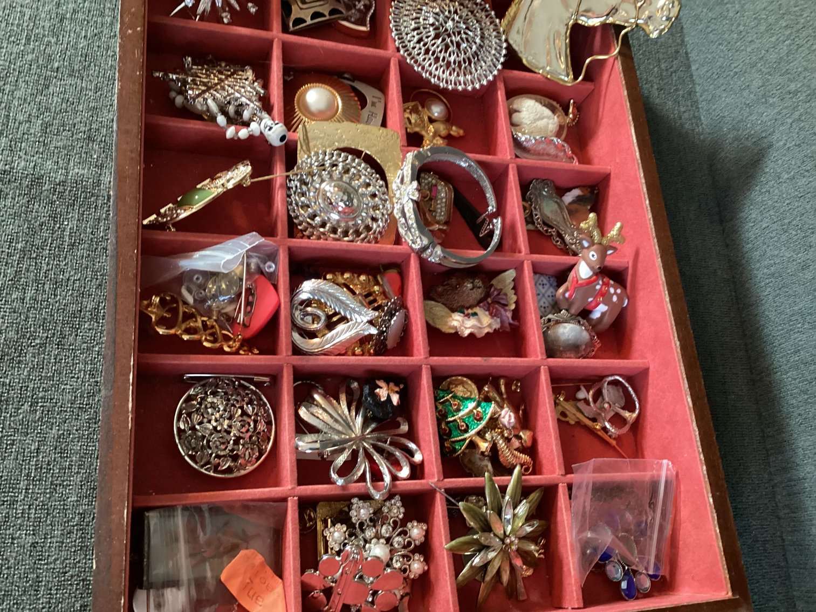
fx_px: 731
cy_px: 306
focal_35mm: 31
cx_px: 408
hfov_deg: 58.3
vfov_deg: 45.4
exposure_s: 1/25
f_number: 2.4
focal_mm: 3.3
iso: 400
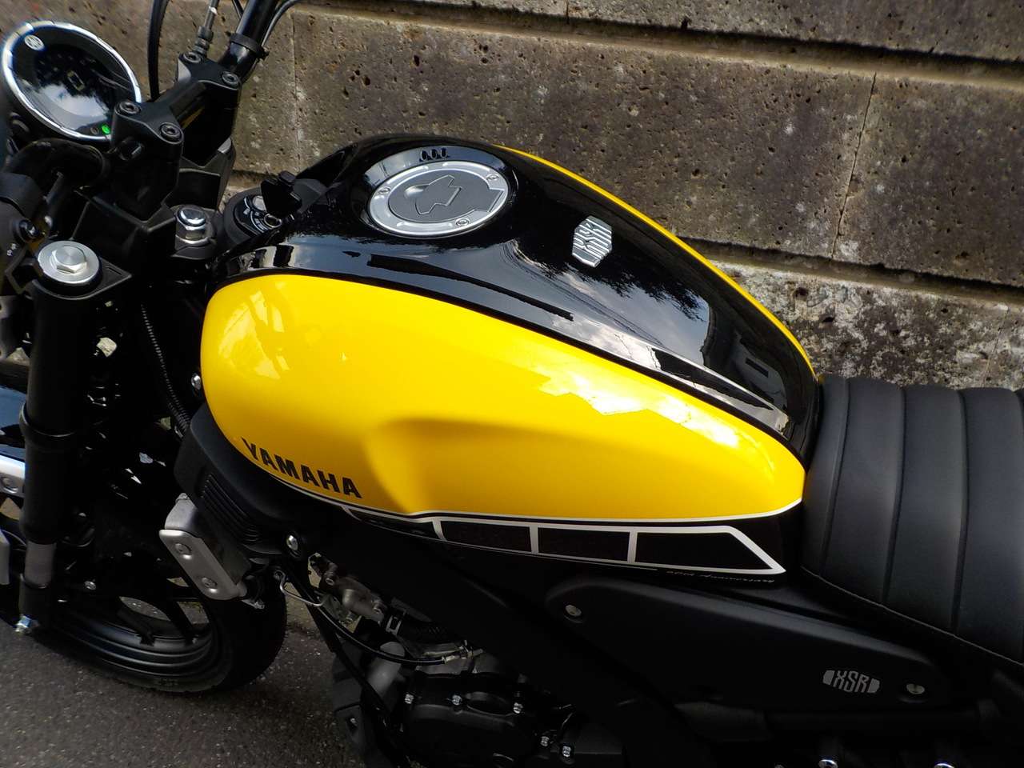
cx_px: 512
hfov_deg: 60.0
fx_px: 887
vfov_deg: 46.8
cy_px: 384
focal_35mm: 30
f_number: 3.3
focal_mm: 4.1
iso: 125
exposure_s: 1/160
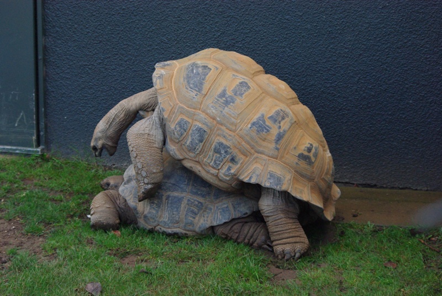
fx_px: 1008
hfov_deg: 24.7
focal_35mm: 82
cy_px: 148
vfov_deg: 16.7
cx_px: 221
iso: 800
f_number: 5.6
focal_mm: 55
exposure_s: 1/350
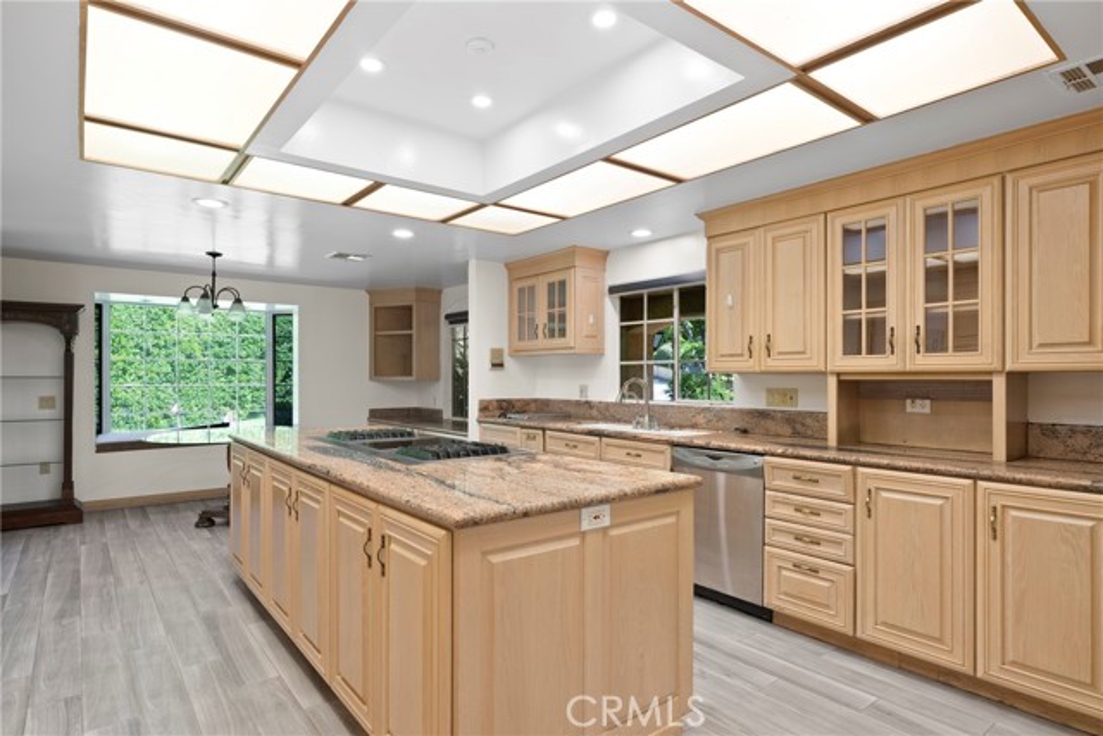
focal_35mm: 20
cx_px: 552
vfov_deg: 62.0
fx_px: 613
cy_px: 368
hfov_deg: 84.0
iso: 250
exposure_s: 1/2
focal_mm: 20
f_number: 8
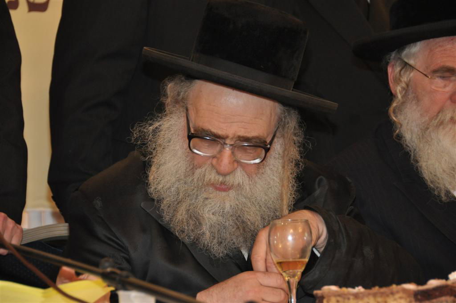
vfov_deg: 8.1
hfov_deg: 12.2
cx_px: 228
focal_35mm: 168
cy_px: 152
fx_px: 2125
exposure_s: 1/60
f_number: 5.3
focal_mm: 112
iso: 800
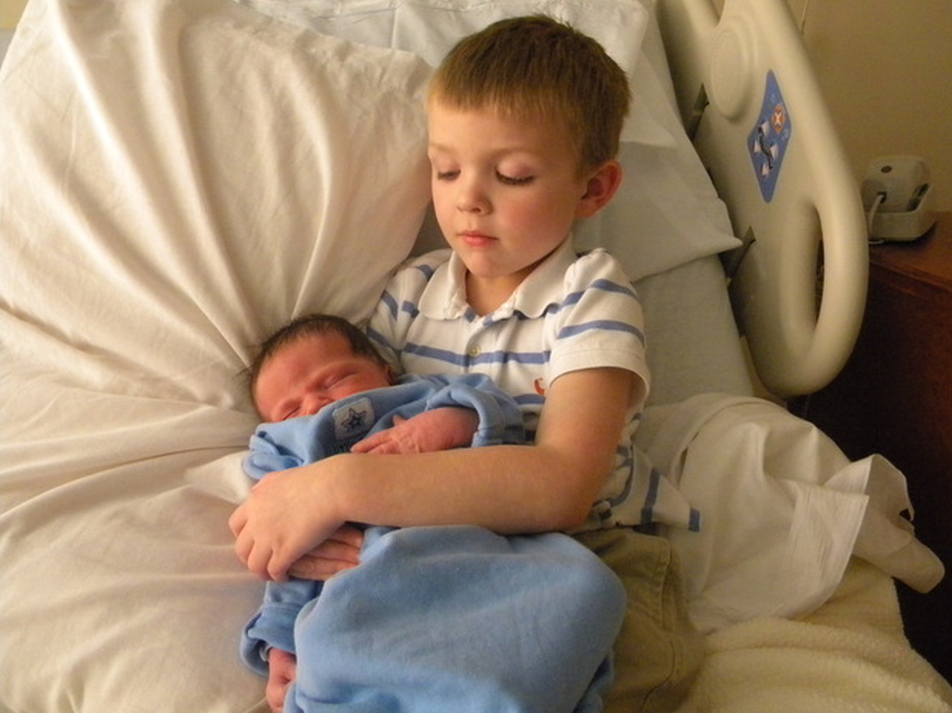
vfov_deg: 48.2
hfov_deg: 61.7
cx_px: 490
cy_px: 346
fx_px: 797
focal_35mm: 29
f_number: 3.5
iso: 800
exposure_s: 1/28.1
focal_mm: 5
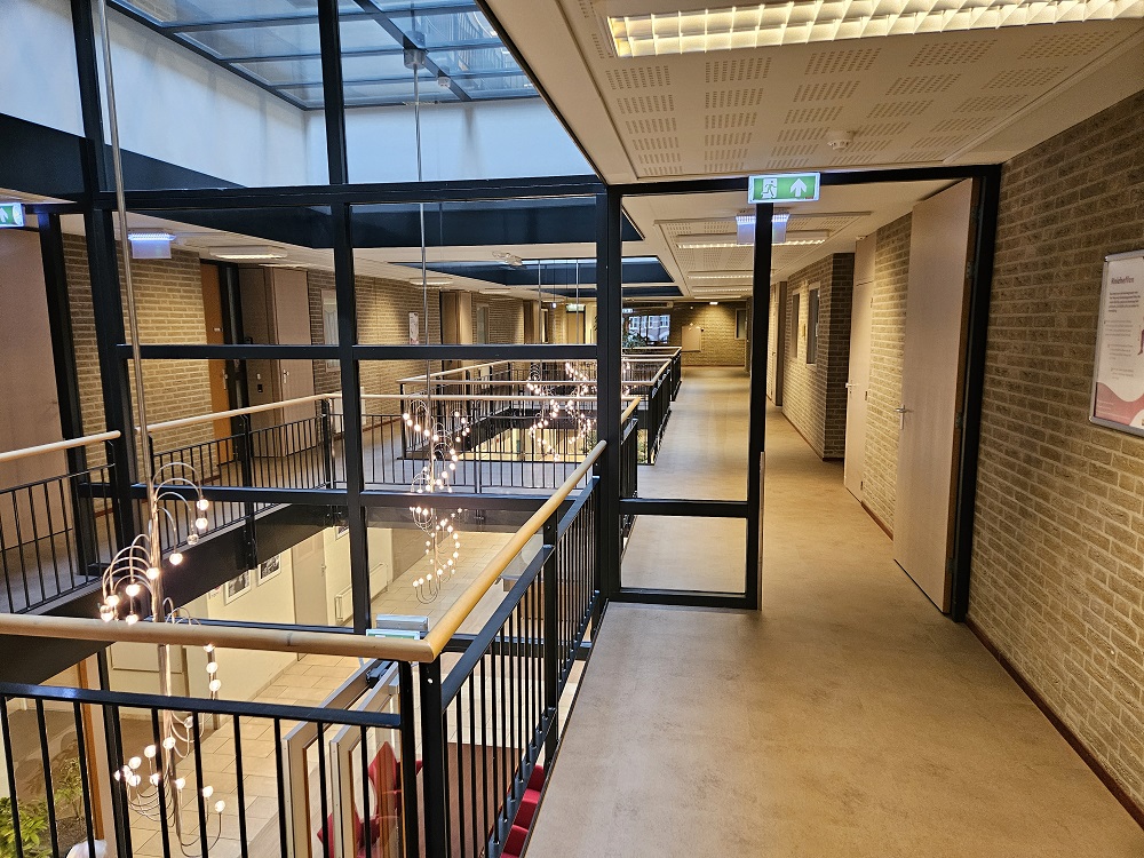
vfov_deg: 58.9
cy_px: 429
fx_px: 760
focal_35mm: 23
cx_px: 572
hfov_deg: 73.9
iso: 500
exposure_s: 1/100
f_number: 1.8
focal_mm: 5.4
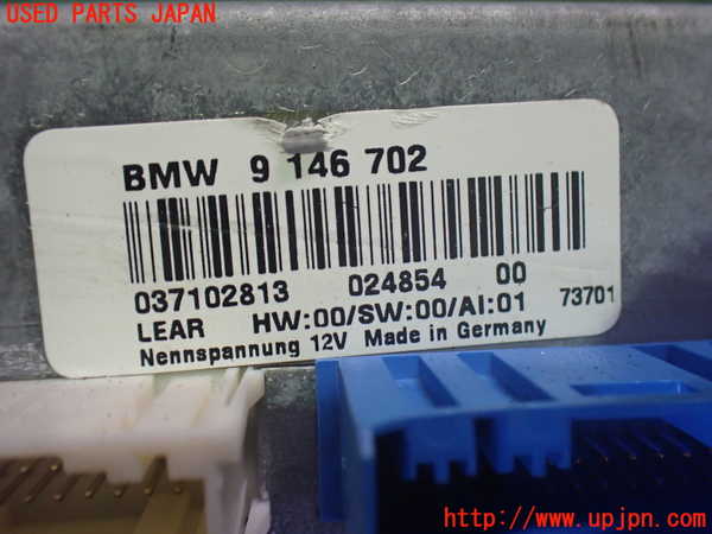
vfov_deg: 46.8
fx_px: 617
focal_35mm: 30
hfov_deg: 60.0
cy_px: 267
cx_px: 356
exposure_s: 1/100
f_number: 2.3
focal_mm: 5.4
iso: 800
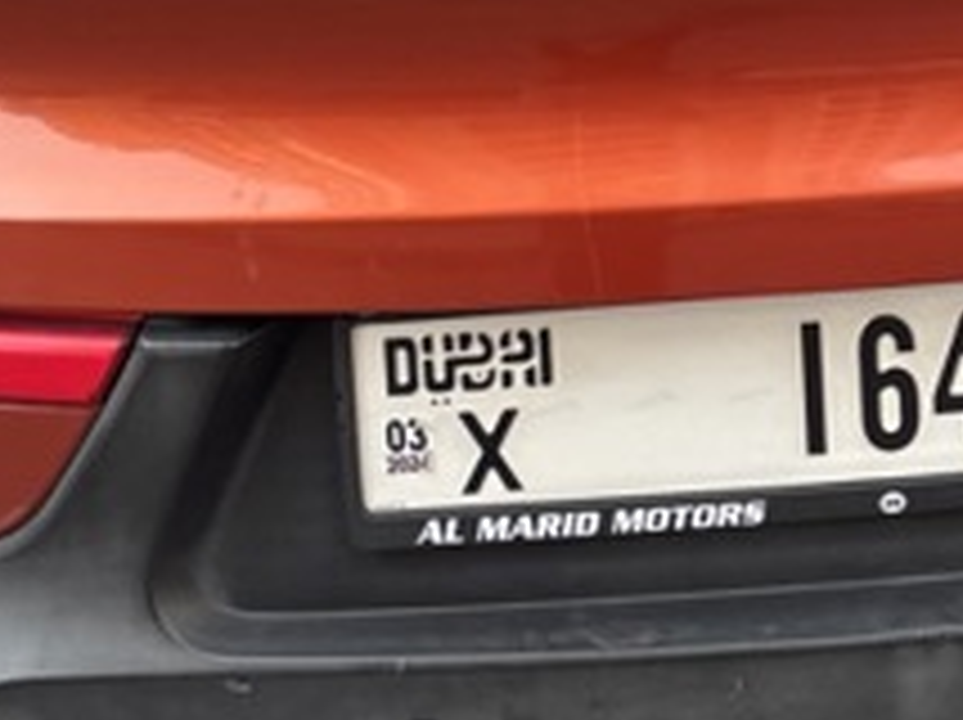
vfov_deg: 18.6
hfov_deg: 26.5
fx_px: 2029
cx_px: 675
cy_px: -243
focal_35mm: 73
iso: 50
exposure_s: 1/615
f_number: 1.6
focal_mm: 5.96
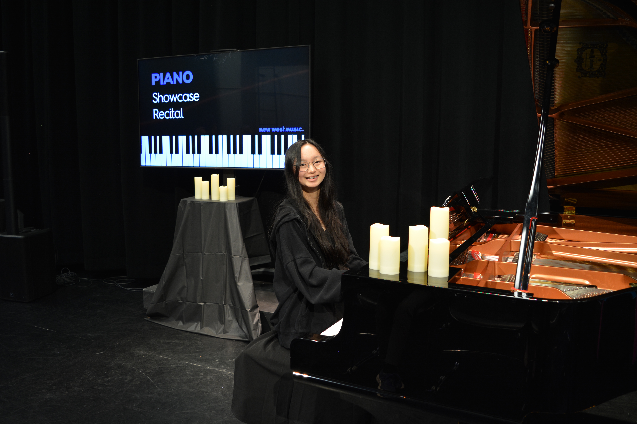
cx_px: 318
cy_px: 212
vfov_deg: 41.7
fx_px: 557
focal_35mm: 32
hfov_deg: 59.5
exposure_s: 1/25
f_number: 4.5
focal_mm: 21
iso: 400
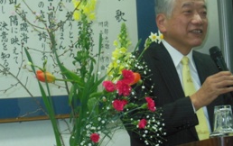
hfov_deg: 14.2
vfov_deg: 8.9
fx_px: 935
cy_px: 47
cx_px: 130
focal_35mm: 147
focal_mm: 14.3
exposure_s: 1/60
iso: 640
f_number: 5.4
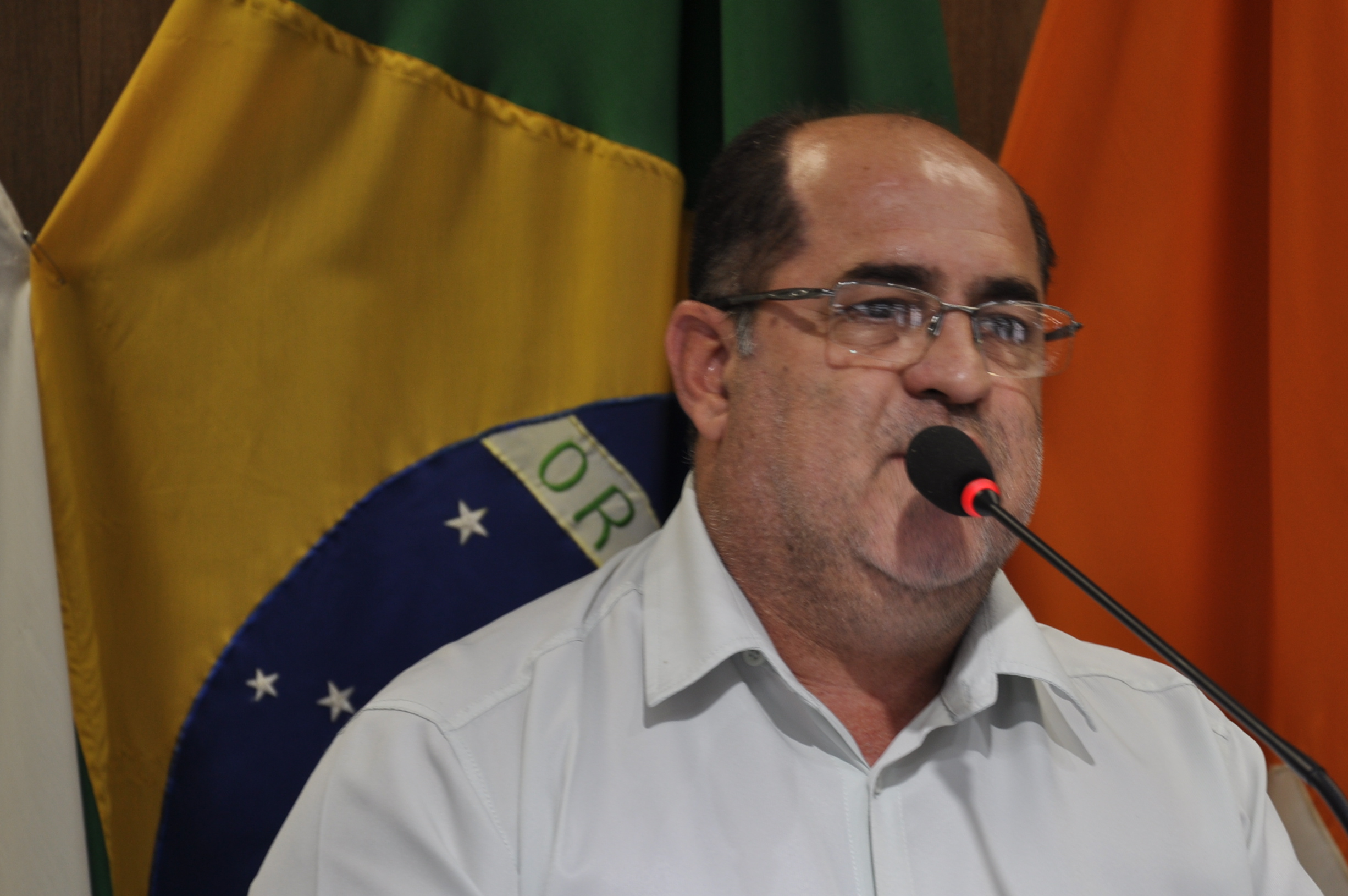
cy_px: 579
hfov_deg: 11.4
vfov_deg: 7.6
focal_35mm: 181
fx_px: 6770
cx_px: 796
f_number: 5.6
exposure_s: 1/20
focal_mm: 92
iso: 200
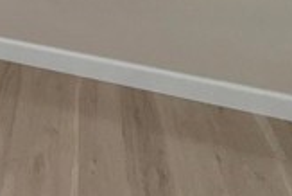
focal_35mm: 57
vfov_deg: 18.6
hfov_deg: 29.3
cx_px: -73
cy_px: -156
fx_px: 463
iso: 16
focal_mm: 2.22
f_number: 2.2
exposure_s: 1/128
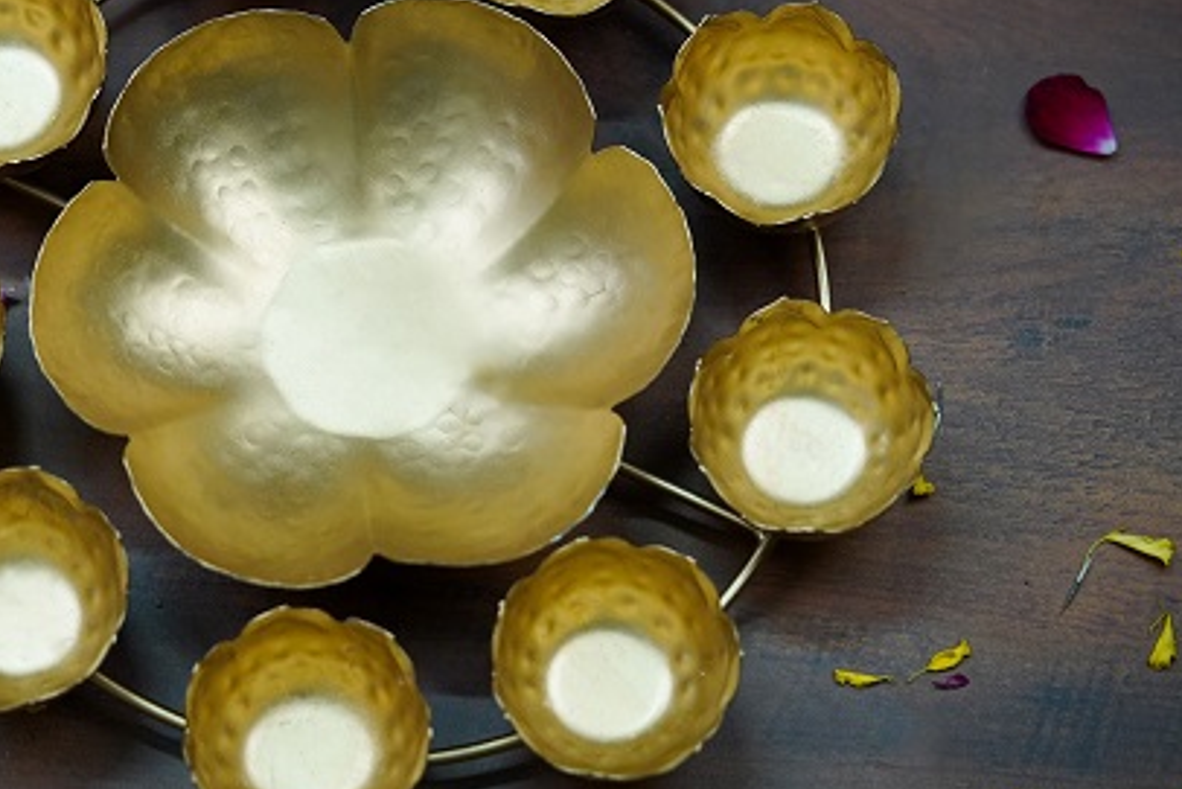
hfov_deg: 14.2
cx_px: 381
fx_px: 4729
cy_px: 287
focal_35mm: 144
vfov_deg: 9.5
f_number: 3.5
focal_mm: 90
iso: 2500
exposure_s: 1/250
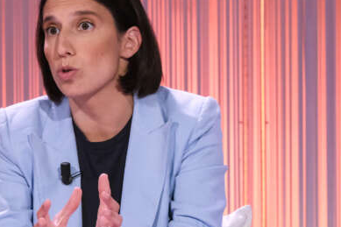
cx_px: 82
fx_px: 3247
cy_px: 141
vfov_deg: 4.0
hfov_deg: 6.0
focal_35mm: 343
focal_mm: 132.9
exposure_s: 1/220
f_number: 7.1
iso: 3200
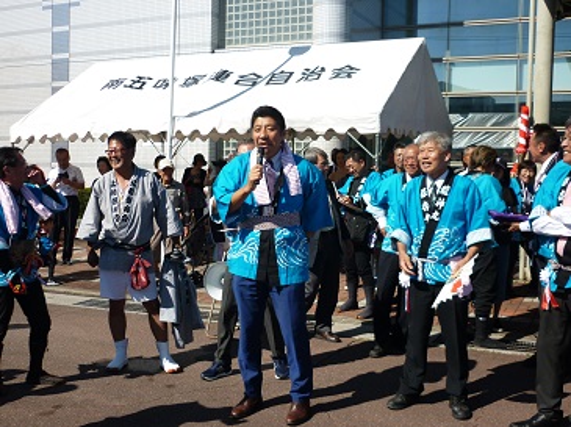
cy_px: 214
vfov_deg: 36.8
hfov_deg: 47.9
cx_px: 286
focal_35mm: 39
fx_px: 643
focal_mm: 5.5
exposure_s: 1/200
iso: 80
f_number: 8
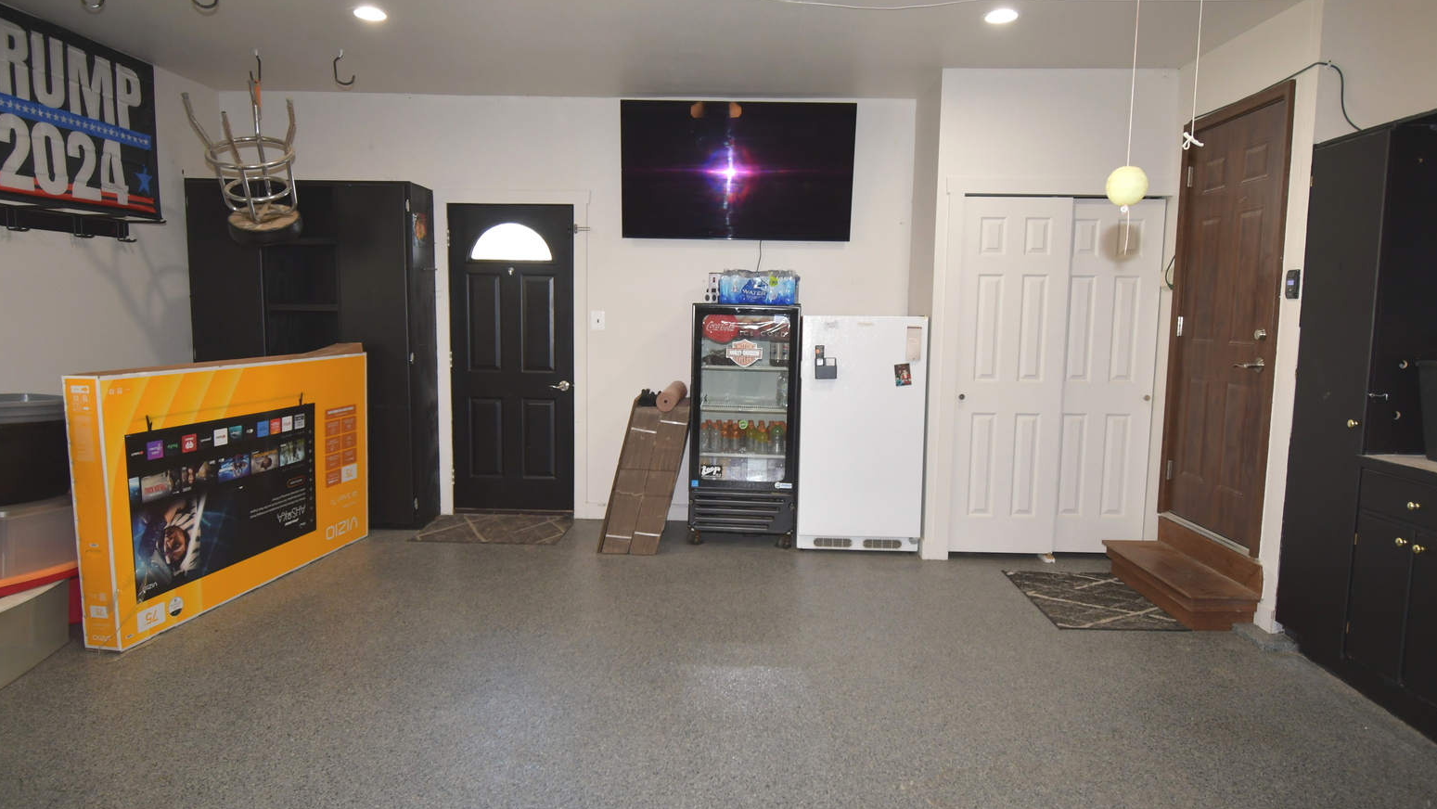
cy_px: 400
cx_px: 718
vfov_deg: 49.5
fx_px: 877
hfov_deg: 78.7
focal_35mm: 23
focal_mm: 14
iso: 720
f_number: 5
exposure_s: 1/60
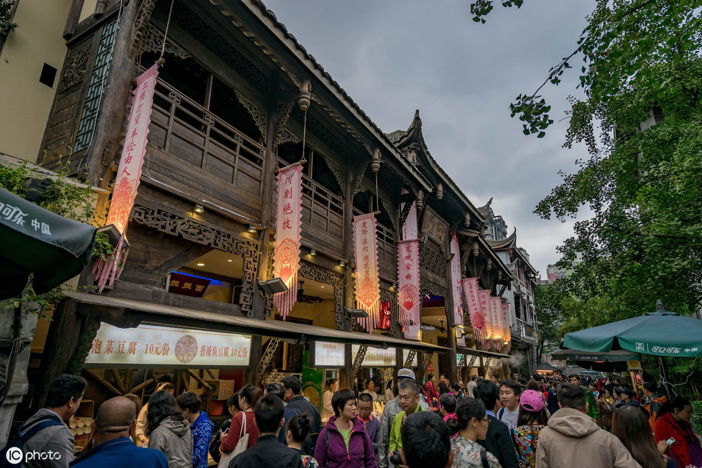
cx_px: 351
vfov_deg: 59.5
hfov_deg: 81.2
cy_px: 234
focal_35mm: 21
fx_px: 409
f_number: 4
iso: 160
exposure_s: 1/60
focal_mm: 21
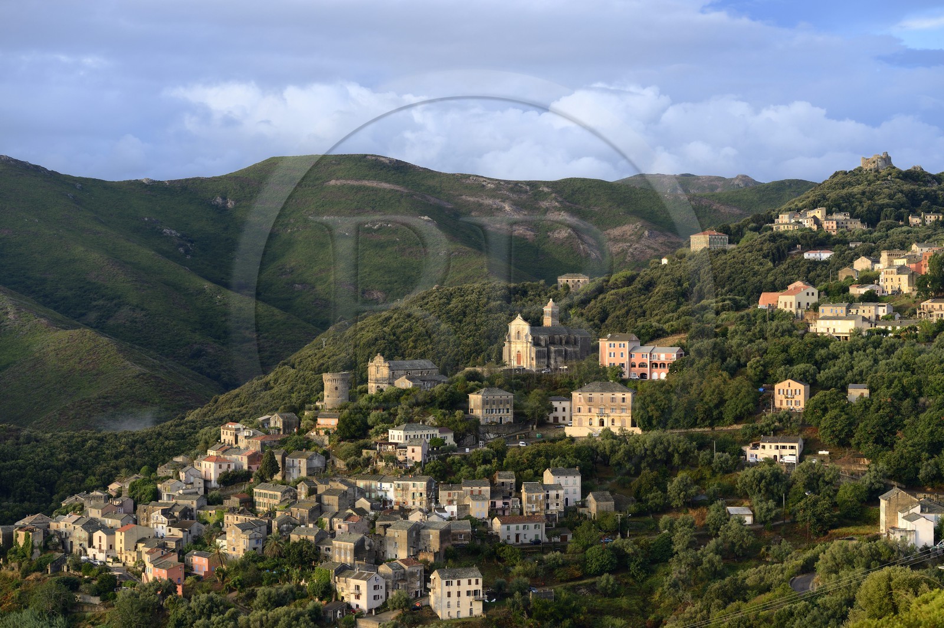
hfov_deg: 28.9
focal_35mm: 70
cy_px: 314
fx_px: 1835
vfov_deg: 19.4
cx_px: 472
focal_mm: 70
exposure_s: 1/200
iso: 200
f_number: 5.6
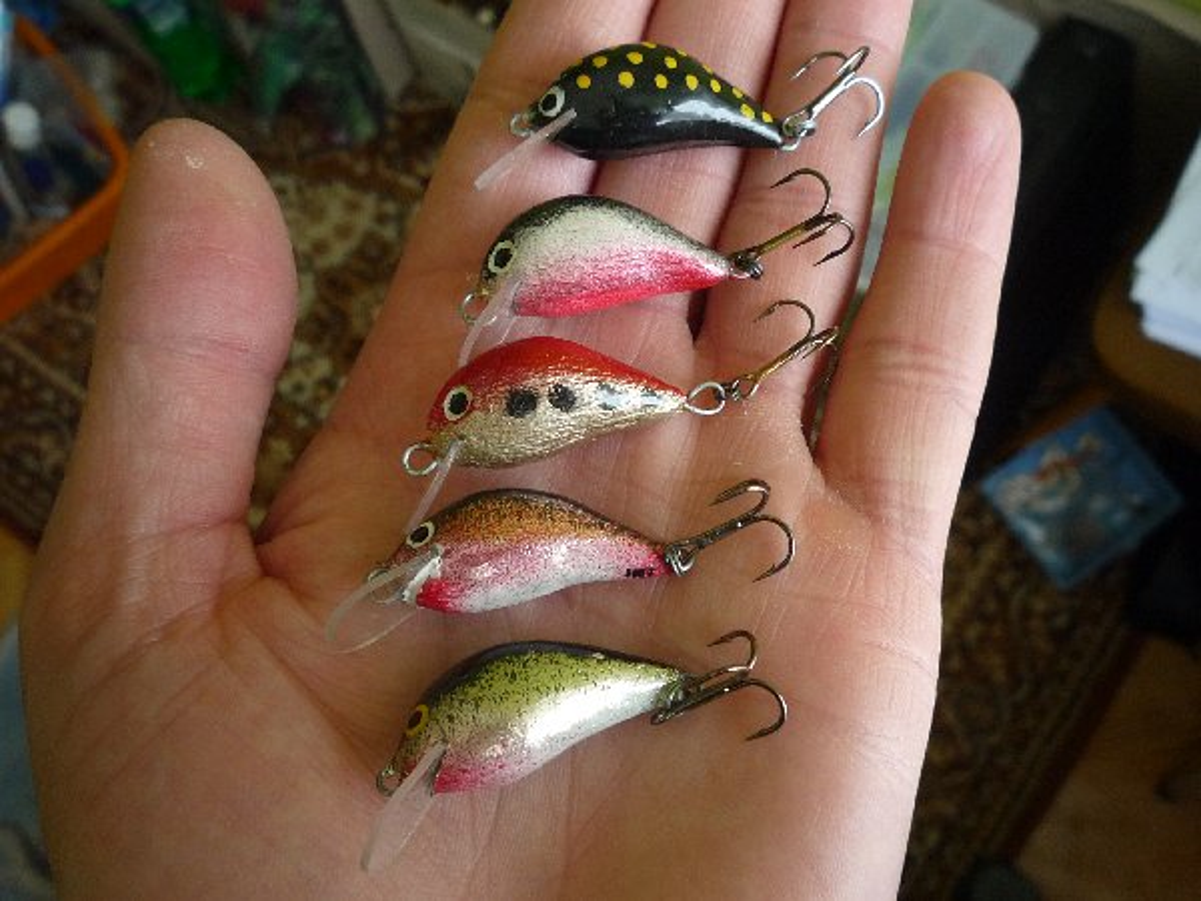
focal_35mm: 32
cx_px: 600
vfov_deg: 44.2
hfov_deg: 56.8
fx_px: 1110
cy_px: 450
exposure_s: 1/30
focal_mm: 5.2
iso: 250
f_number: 3.3
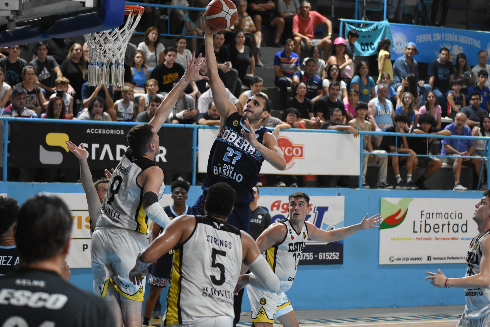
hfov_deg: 19.5
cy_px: 164
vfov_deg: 13.0
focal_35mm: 105
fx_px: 1429
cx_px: 245
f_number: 2.8
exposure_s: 1/1600
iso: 3200
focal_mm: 70
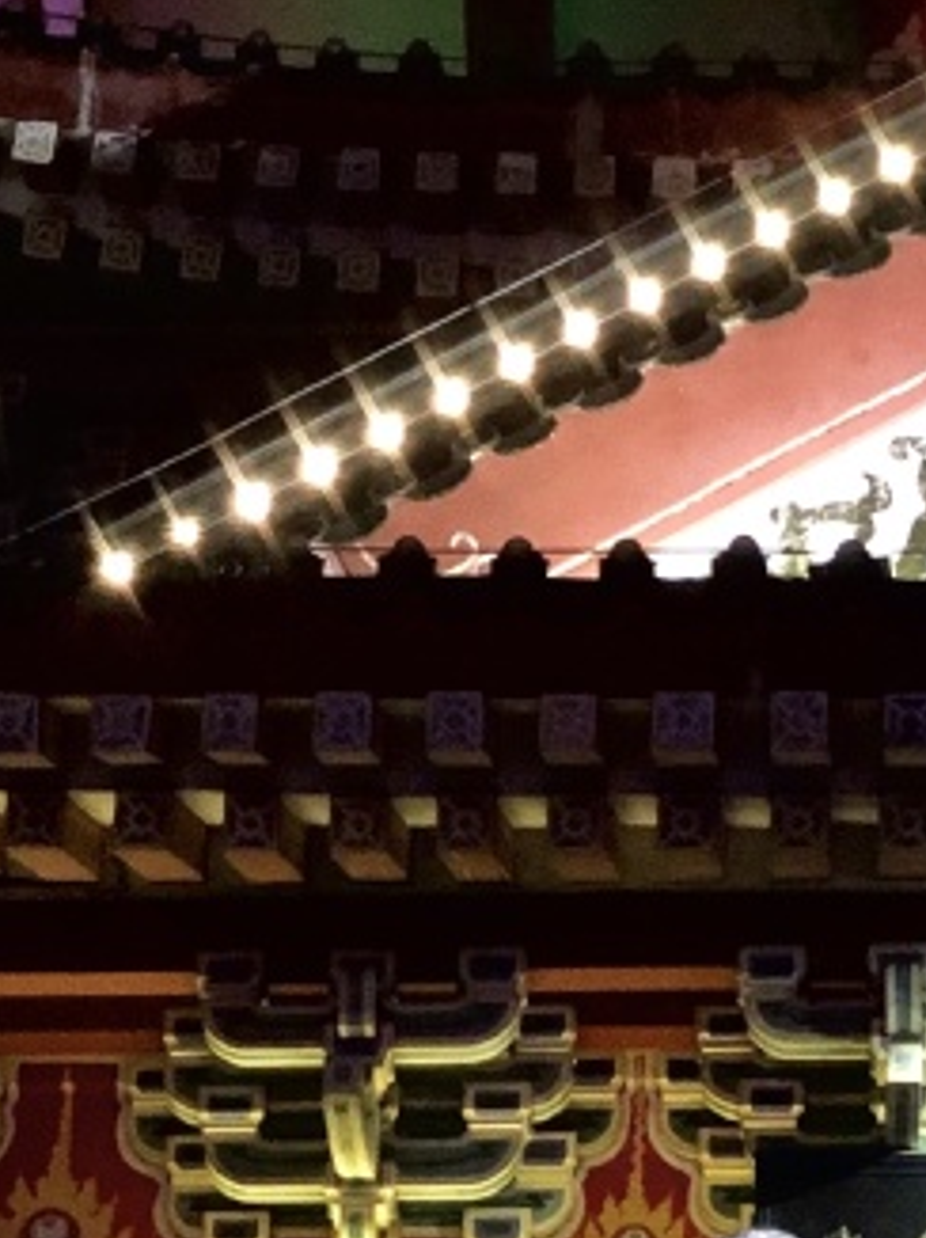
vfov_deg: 9.2
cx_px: 1139
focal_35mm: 210
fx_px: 7500
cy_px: -676
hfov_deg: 7.0
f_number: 2.8
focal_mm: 6.6
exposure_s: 1/33
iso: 400
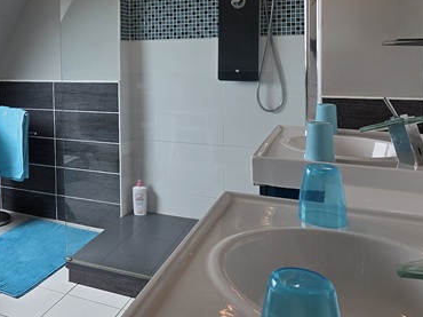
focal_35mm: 36
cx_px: 80
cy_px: 70
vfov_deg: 38.3
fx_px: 440
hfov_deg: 48.3
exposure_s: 1/100
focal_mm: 2.2
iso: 50
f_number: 1.9
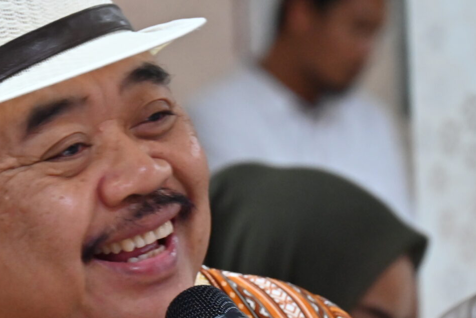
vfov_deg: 3.8
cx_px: 153
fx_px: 4813
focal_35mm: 364
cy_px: 340
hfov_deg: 5.7
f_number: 6.3
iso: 3200
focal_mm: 135
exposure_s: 1/50
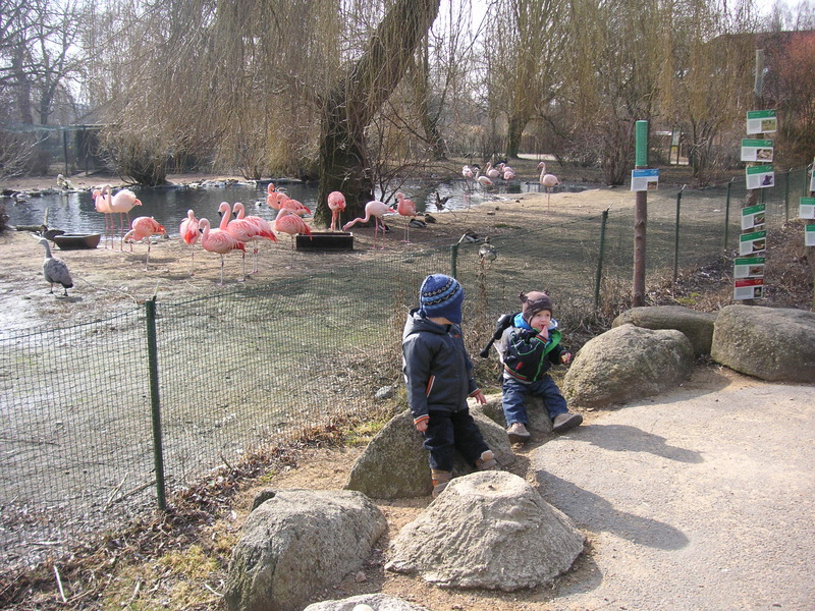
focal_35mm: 37
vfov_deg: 38.7
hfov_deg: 50.1
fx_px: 871
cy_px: 306
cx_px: 408
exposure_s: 1/350
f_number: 2.8
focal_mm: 6.1
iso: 50
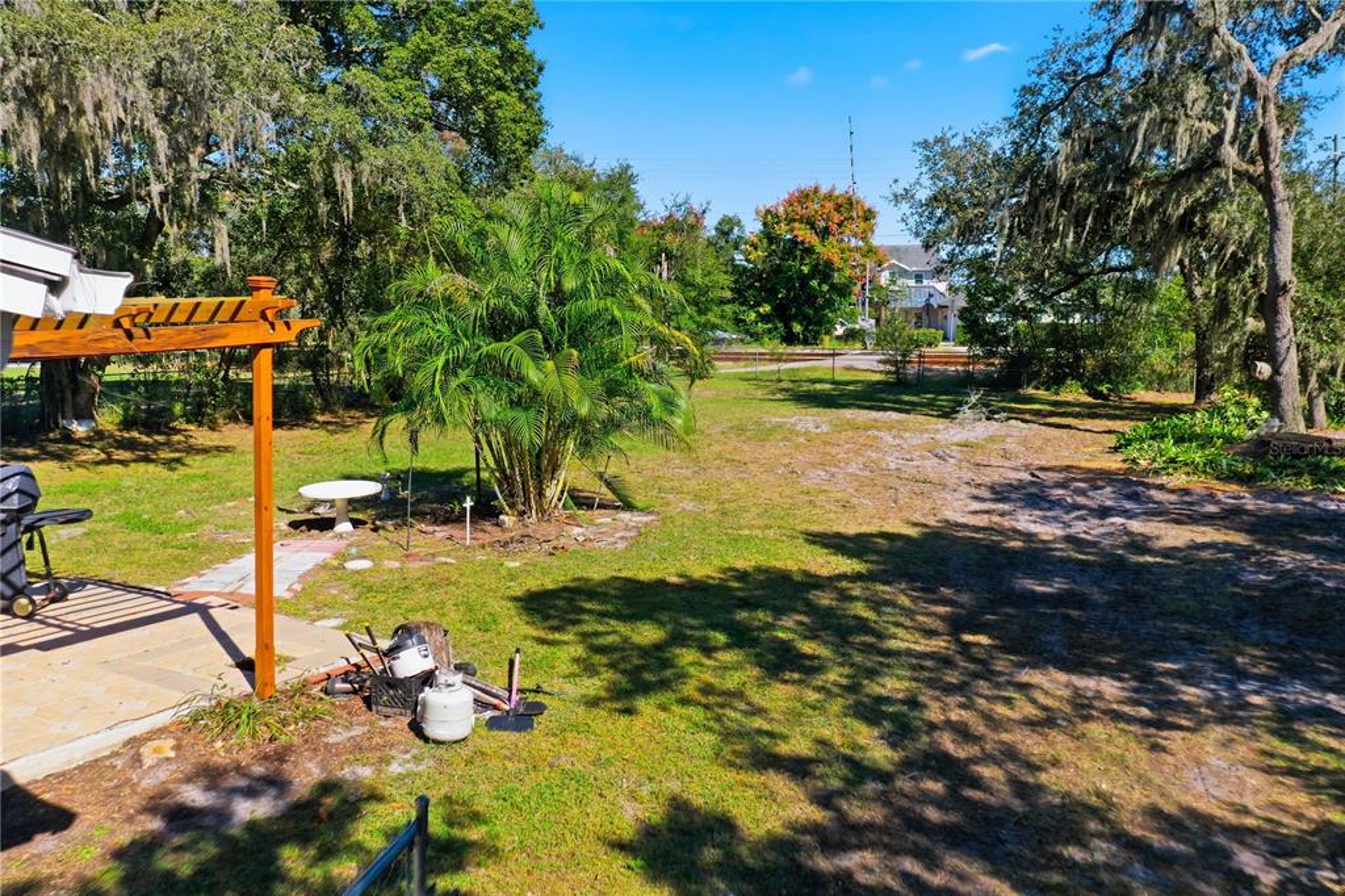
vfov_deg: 46.4
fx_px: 1046
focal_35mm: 28
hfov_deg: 65.5
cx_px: 672
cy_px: 448
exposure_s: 1/200
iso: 100
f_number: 4.5
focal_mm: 10.3
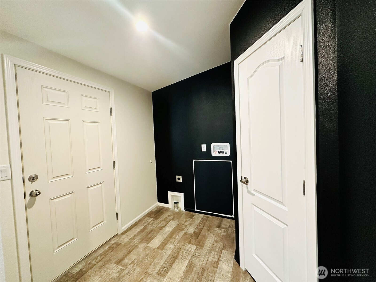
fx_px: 152
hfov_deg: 102.1
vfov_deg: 85.7
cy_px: 141
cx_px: 188
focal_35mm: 14
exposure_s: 1/60
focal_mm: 2.22
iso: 500
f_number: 2.2
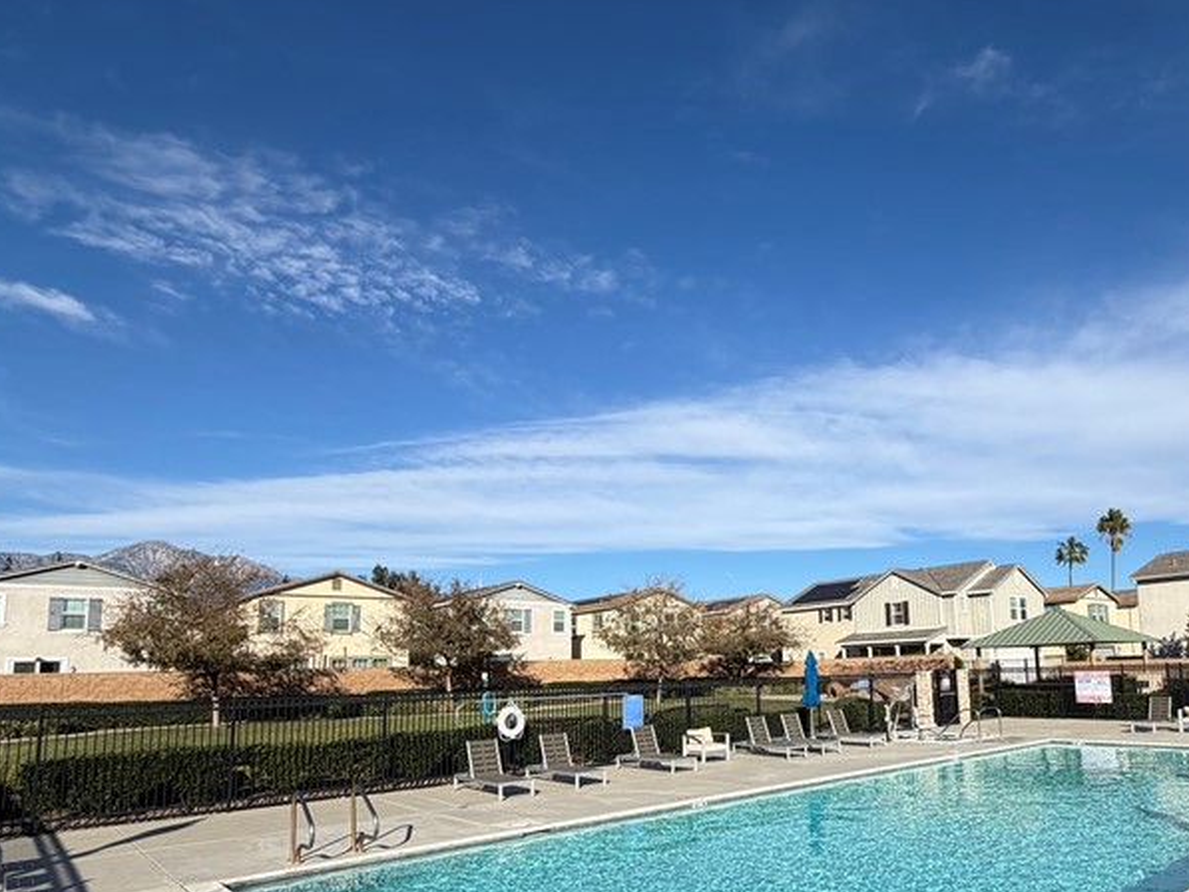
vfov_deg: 56.2
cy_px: 556
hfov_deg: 70.0
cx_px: 771
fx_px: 825
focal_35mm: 24
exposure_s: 1/1167
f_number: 2.2
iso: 20
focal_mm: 2.22
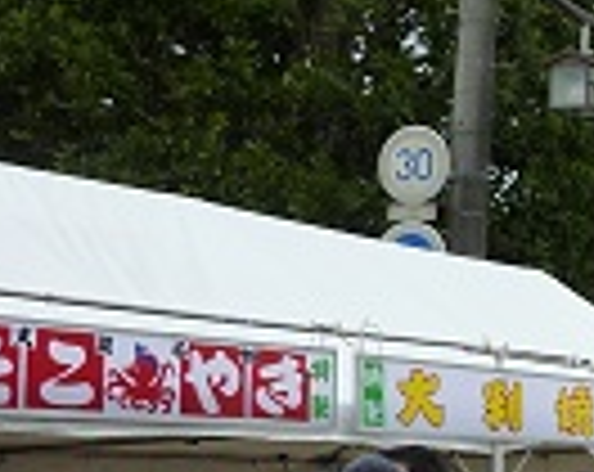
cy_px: 490
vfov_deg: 16.8
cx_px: 1044
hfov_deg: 17.7
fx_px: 1561
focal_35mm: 89
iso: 125
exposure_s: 1/320
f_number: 4
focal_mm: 4.1
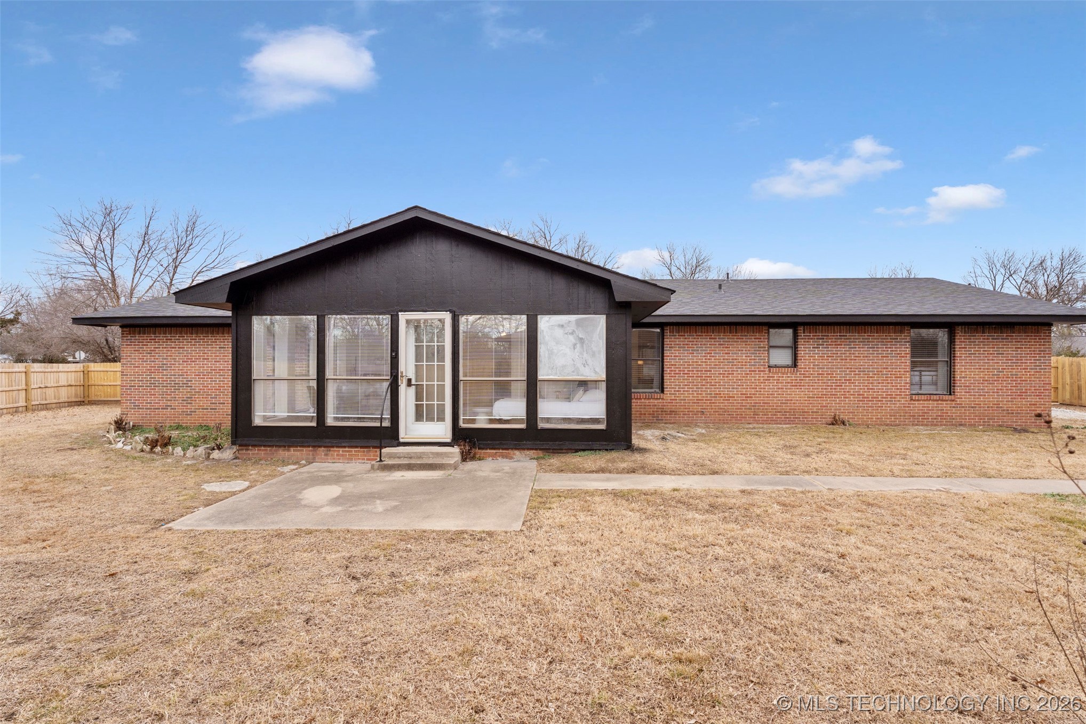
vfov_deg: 73.7
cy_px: 362
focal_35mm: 16
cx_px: 543
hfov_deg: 96.7
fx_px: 483
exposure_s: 1/100
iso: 160
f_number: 8
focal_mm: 16
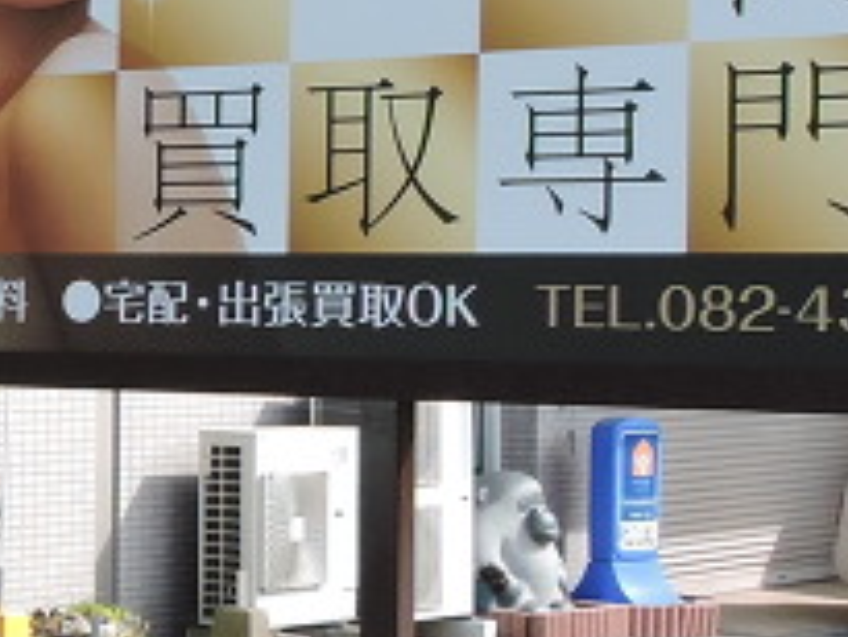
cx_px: -782
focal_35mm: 117
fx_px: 2868
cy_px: 314
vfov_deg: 12.7
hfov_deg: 14.4
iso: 100
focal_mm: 4.3
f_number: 3.3
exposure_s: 1/400
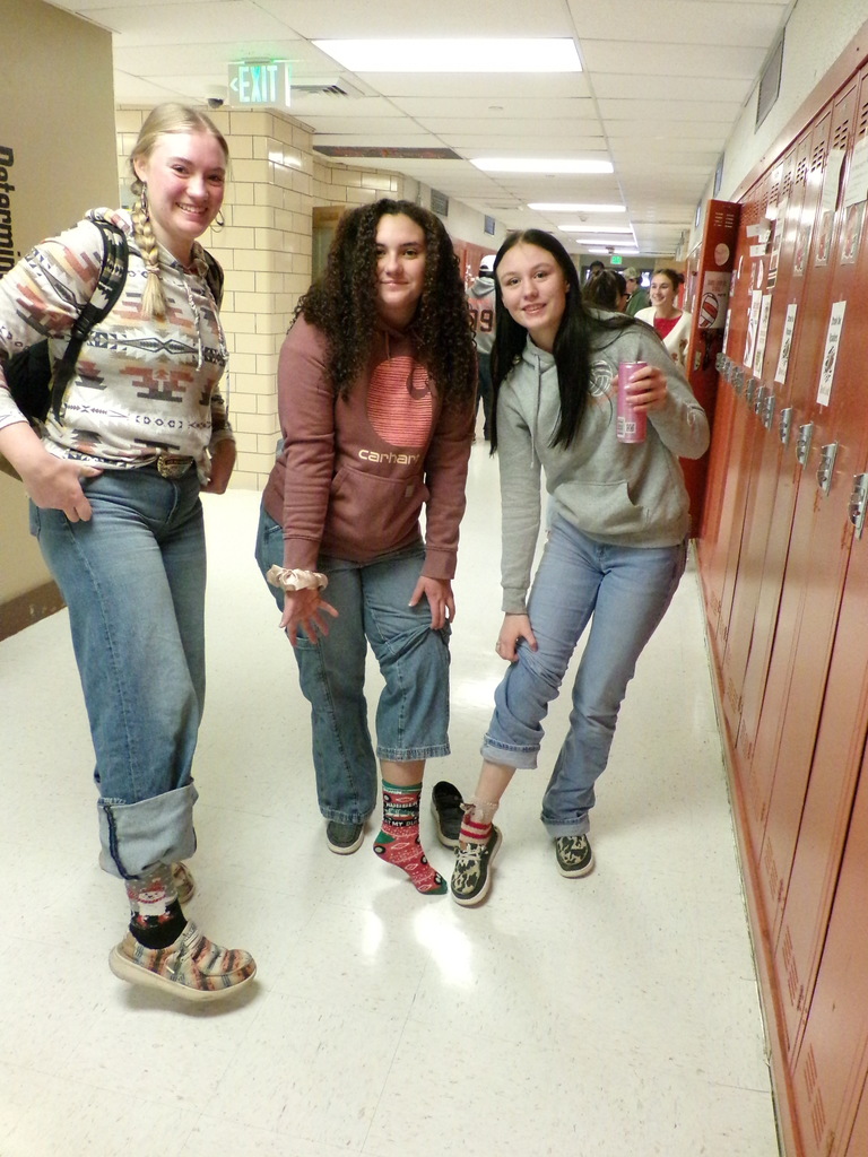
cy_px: 578
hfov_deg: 53.1
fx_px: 869
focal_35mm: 26
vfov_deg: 67.3
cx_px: 434
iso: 800
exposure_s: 1/34
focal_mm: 4.7
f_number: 3.2
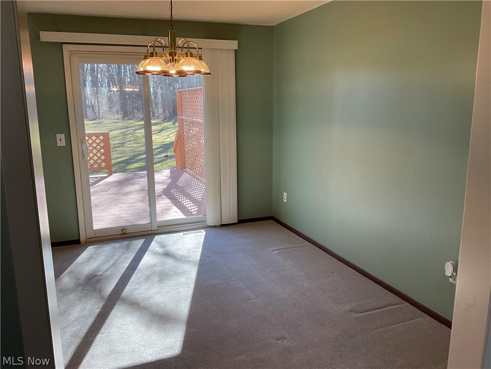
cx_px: 246
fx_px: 411
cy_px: 184
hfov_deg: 61.7
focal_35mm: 29
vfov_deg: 48.2
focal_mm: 3
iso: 32
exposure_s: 1/120
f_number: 1.8
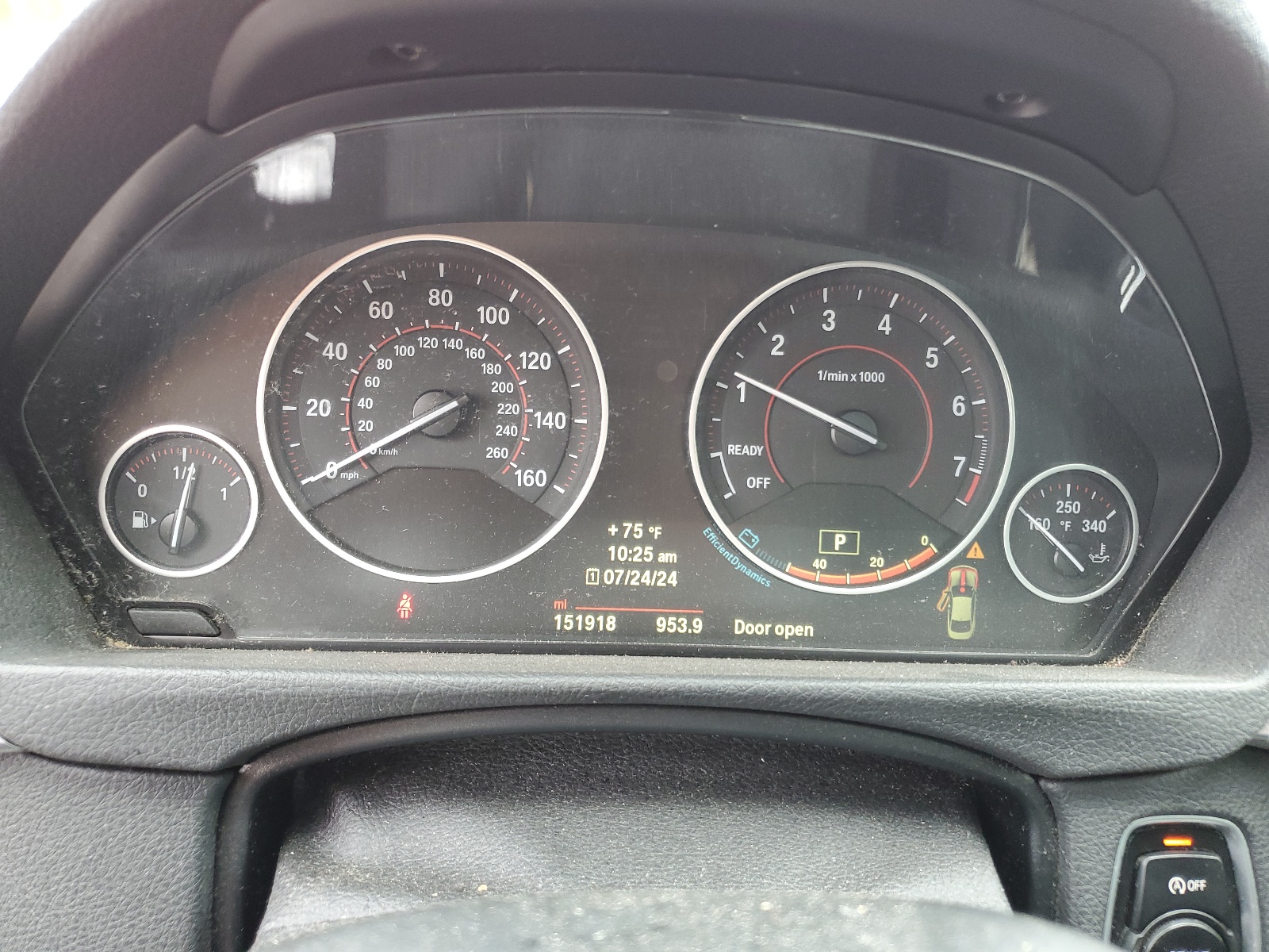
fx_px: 953
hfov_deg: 67.3
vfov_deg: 53.1
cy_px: 476
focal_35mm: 26
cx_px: 634
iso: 116
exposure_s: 1/60.2
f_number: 1.5
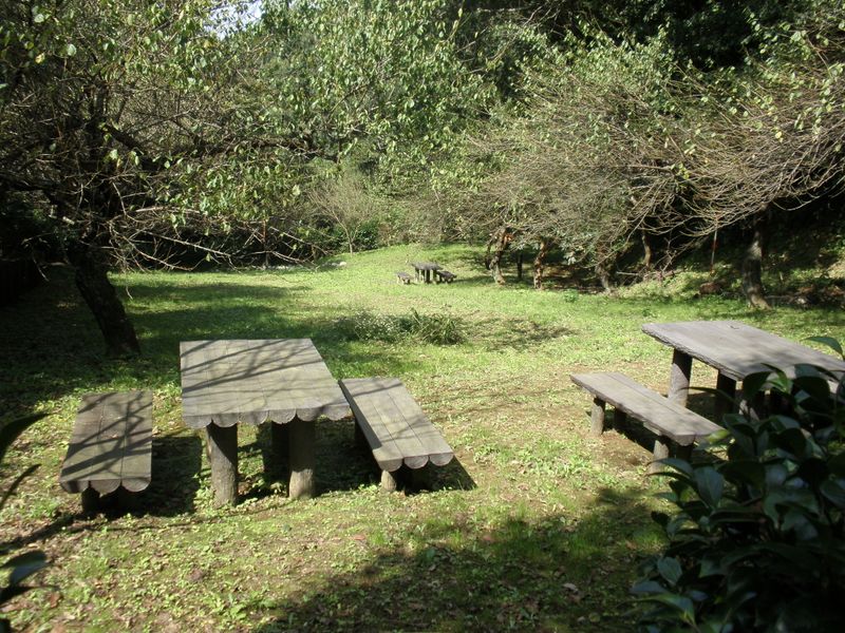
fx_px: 903
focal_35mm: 37
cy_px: 316
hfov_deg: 50.1
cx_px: 422
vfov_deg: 38.7
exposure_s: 1/320
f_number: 3.5
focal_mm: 6.6
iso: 64
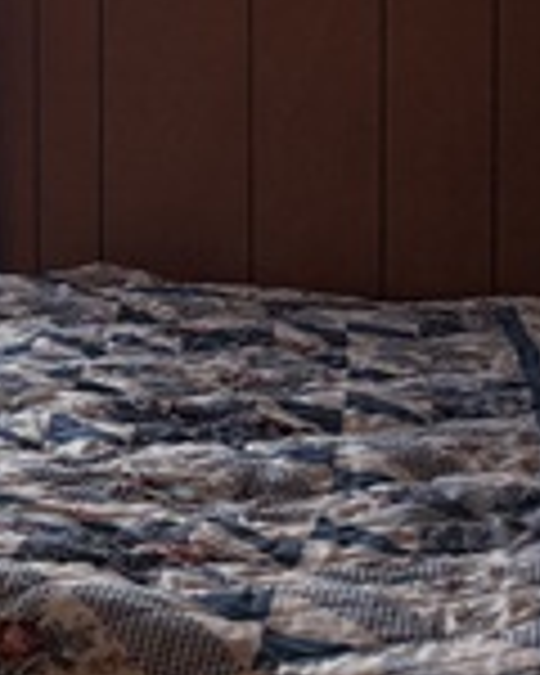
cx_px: -810
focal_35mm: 100
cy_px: -36
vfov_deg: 18.6
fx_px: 1998
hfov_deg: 12.0
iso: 125
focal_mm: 6.76
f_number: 1.78
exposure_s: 1/120
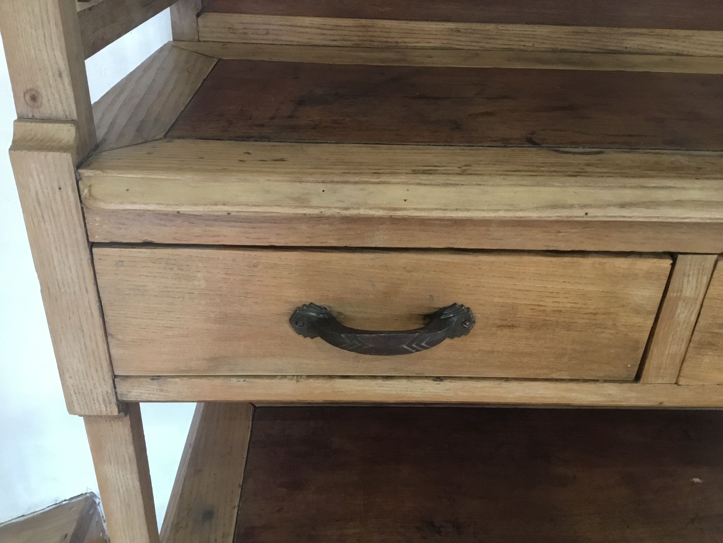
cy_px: 272
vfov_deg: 45.4
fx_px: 647
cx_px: 362
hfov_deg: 58.4
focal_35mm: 31
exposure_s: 1/20
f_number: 2.4
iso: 200
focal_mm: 3.3
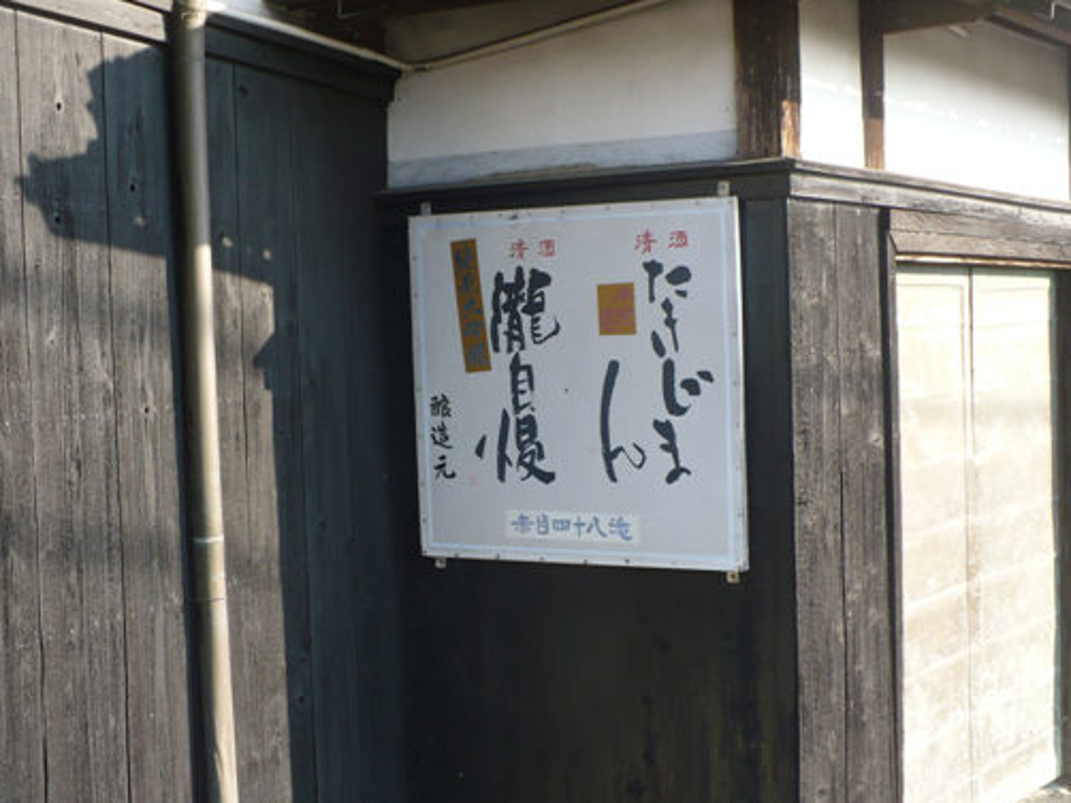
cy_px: 397
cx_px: 526
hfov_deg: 38.2
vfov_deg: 29.1
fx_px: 1546
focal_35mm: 50
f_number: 3
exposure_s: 1/200
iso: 100
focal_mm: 7.9
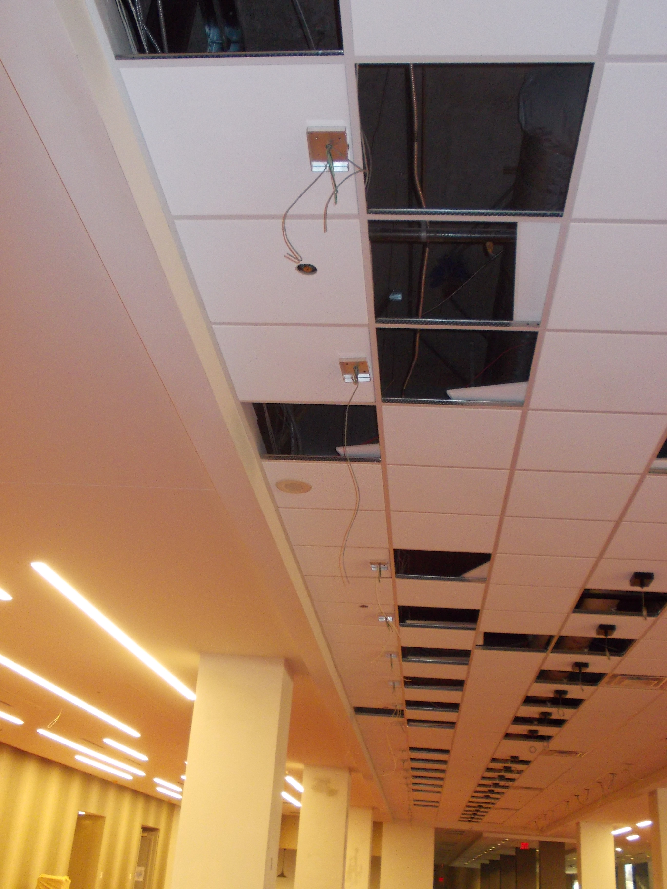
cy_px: 444
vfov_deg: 49.0
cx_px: 334
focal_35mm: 38
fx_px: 976
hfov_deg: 37.7
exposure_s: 1/30
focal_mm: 5.3
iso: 200
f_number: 3.1
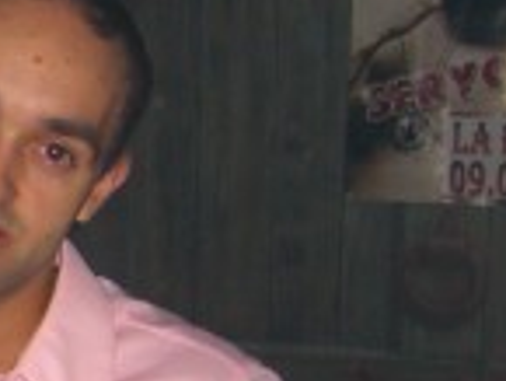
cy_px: 391
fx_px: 2297
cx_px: -447
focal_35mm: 157
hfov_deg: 11.5
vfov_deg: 9.4
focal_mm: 7.9
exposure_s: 1/60
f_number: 2.8
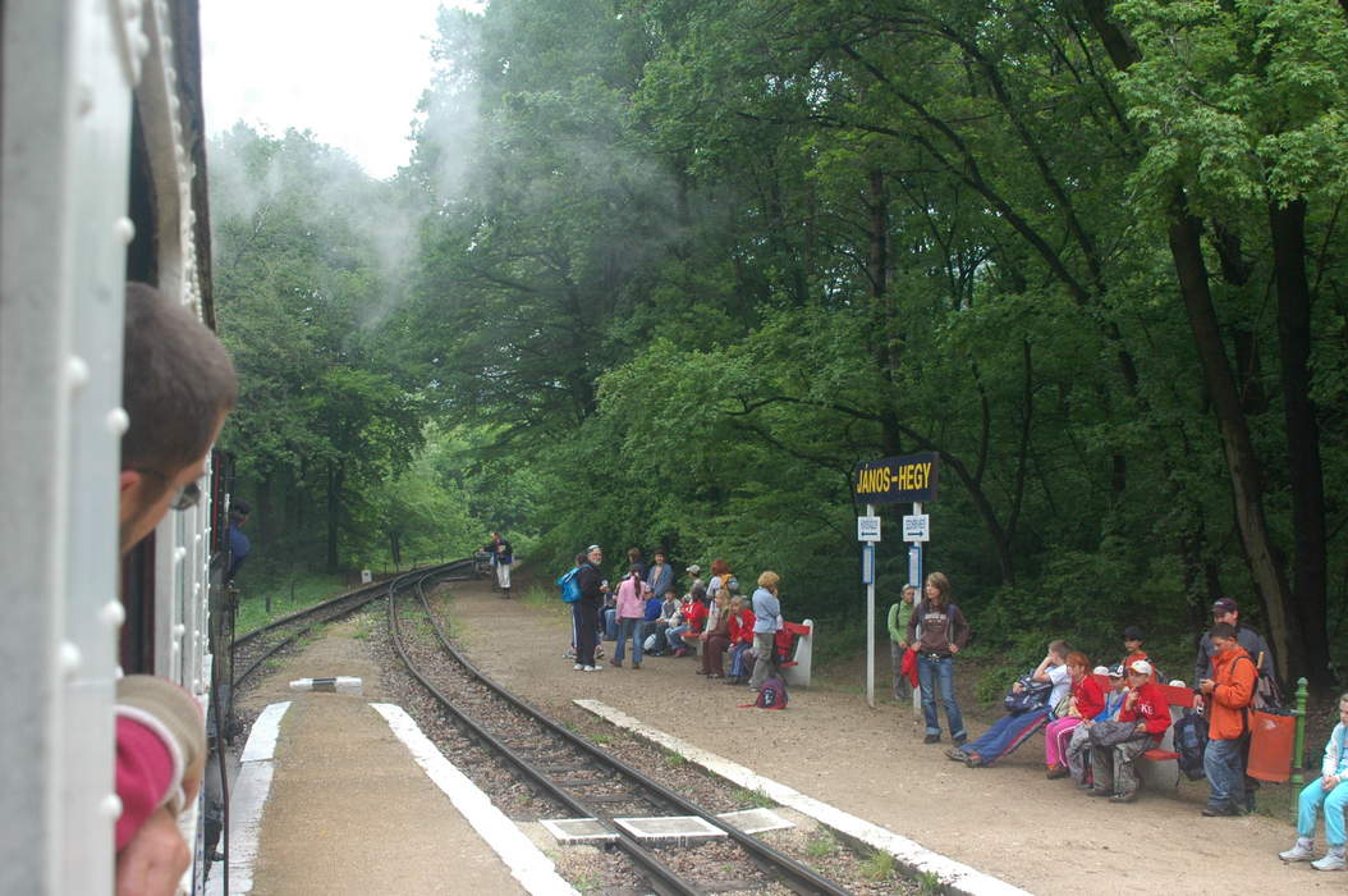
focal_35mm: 42
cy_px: 448
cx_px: 674
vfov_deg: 31.8
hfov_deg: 46.4
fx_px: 1571
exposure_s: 1/180
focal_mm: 28
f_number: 6.7
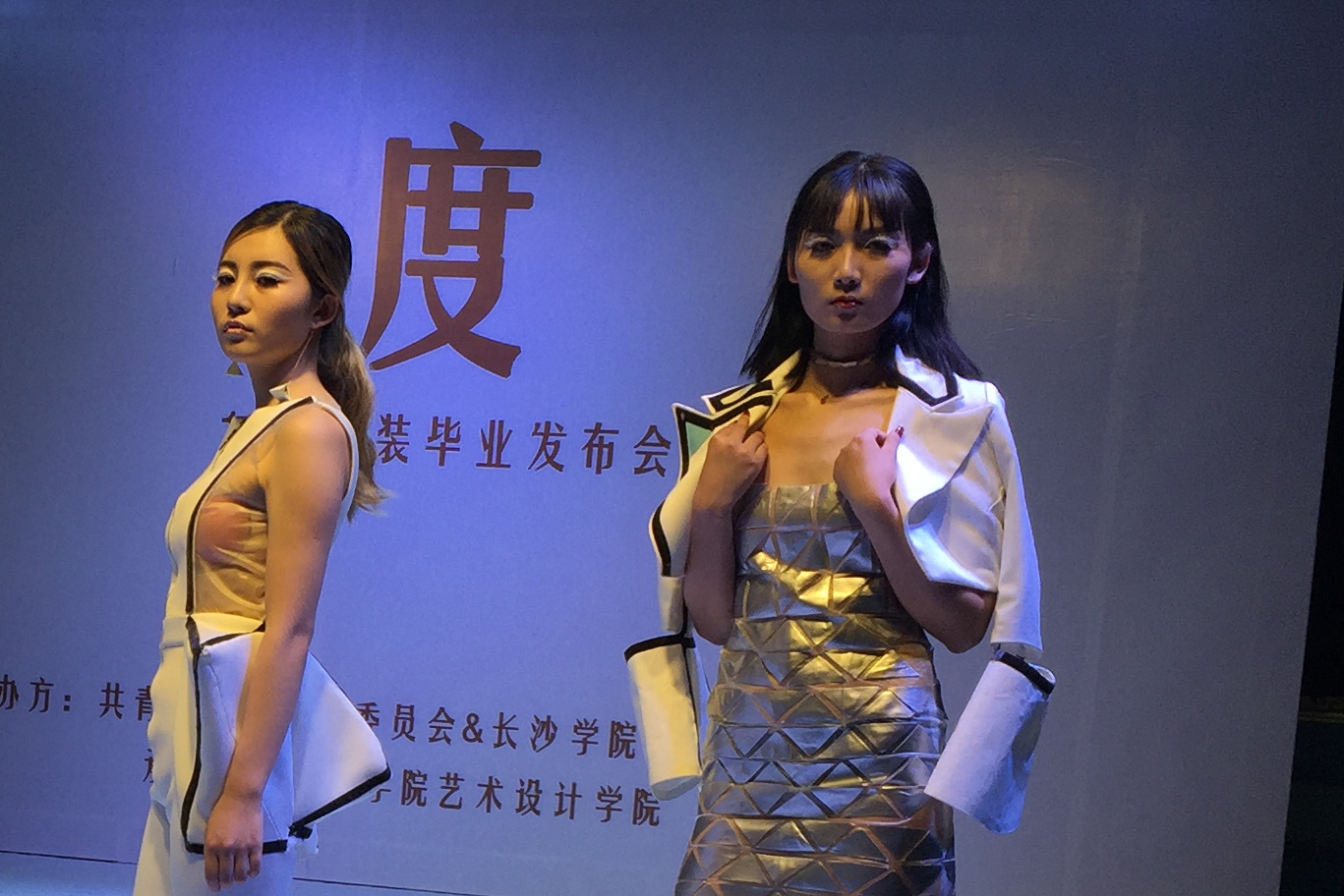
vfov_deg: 18.6
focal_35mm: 72
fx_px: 2688
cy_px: 825
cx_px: 24
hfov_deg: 26.7
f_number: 2.2
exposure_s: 1/214
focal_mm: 4.15
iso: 32
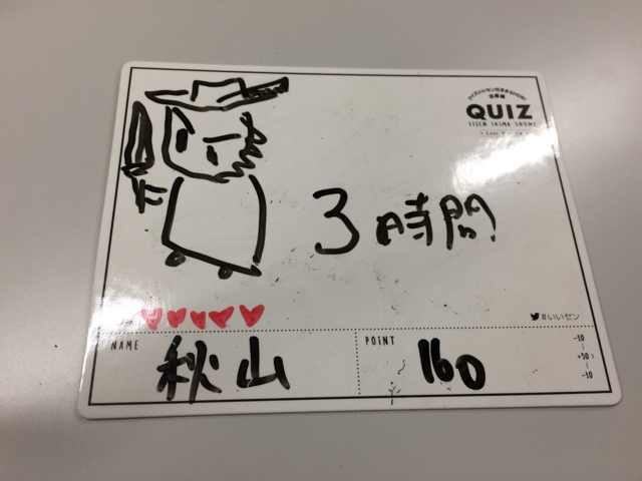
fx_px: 538
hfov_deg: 61.7
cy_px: 240
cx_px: 321
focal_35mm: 29
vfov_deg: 48.2
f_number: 2.2
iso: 40
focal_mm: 4.15
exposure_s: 1/40
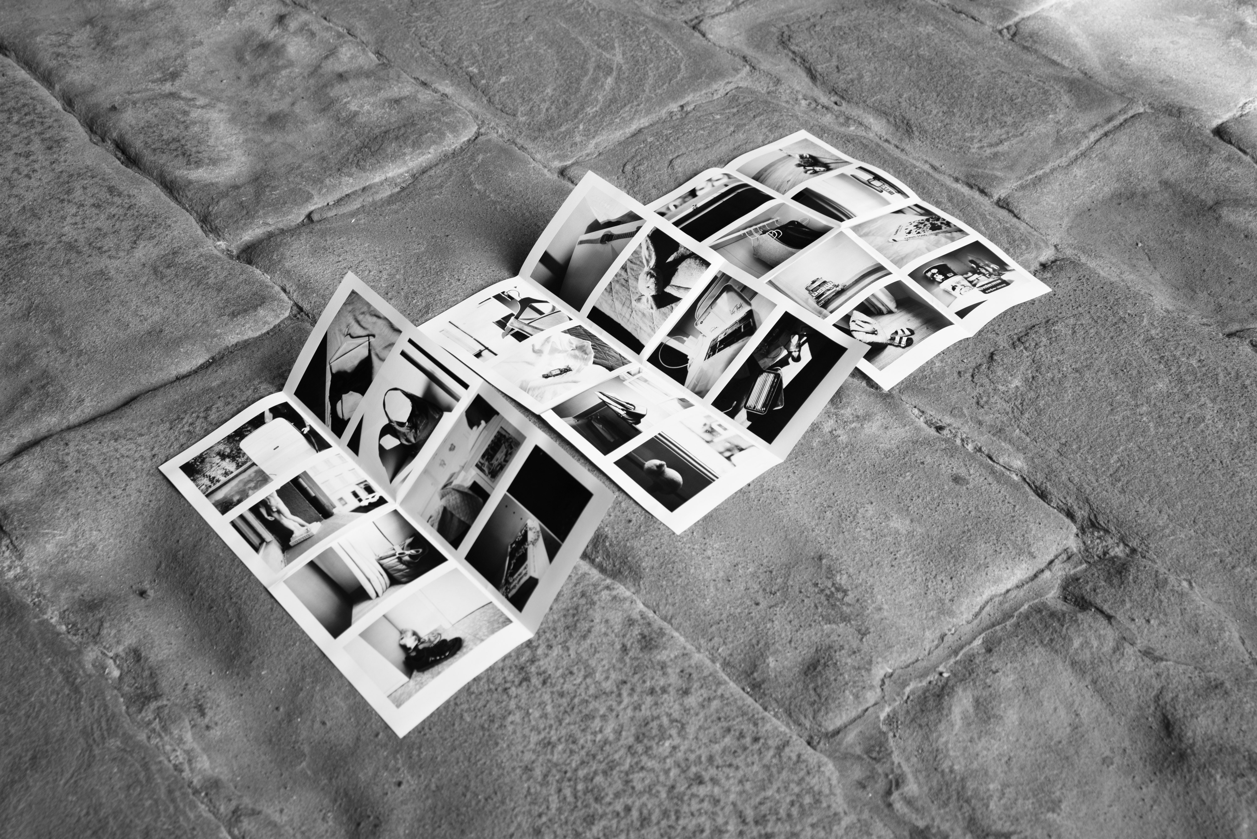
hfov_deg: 48.4
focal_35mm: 40
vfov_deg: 33.4
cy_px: 420
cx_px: 628
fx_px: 1397
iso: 100
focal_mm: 40
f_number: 5.6
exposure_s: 1/50
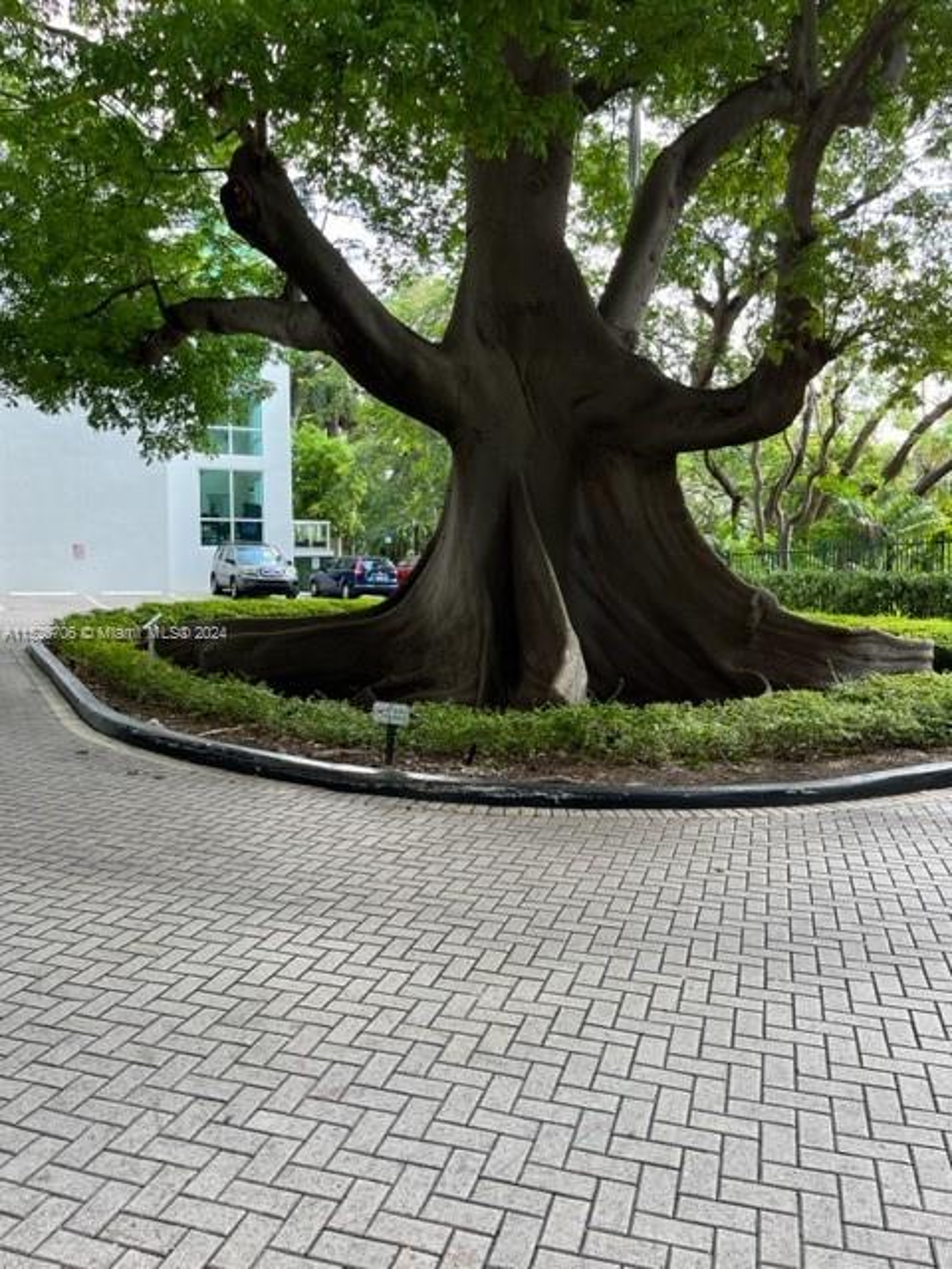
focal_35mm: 26
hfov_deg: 53.1
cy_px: 634
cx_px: 476
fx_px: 953
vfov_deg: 67.3
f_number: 1.6
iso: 50
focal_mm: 5.1
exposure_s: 1/166
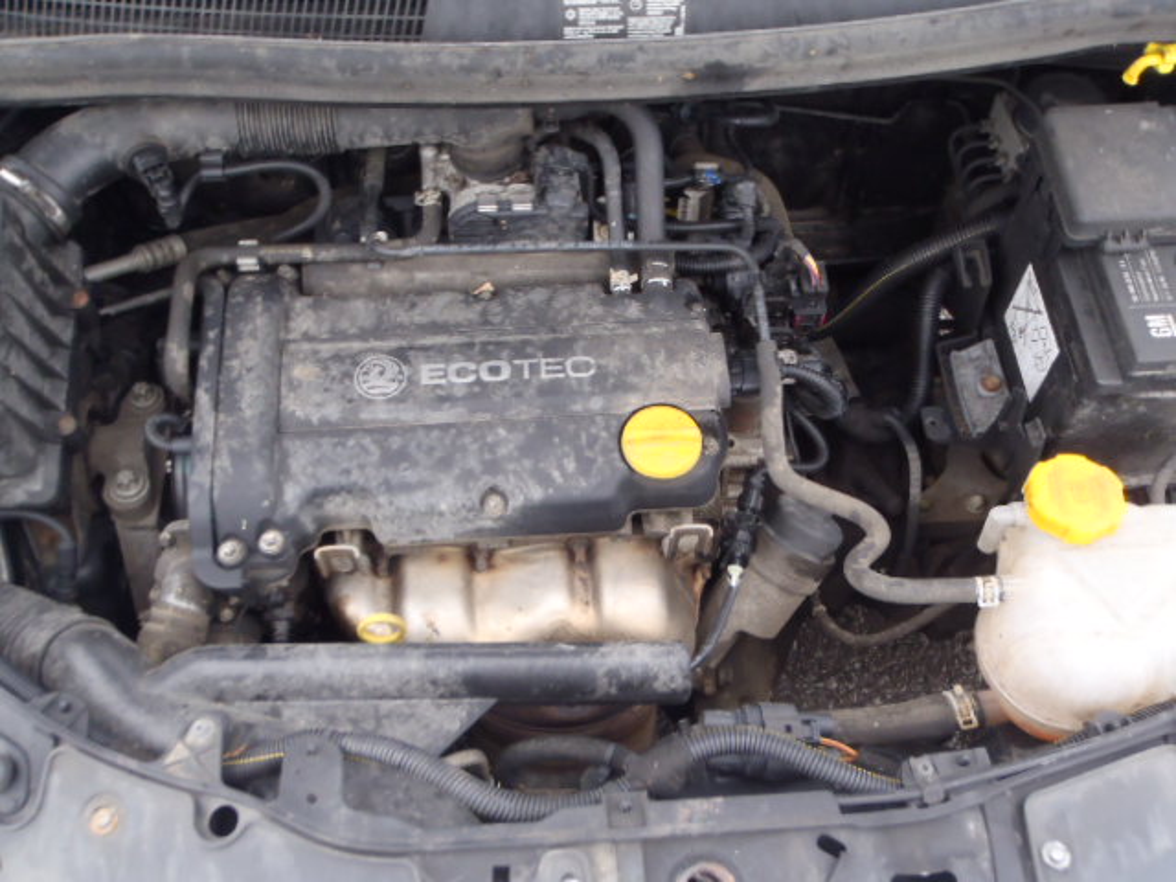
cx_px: 588
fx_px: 1223
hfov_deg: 51.4
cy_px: 441
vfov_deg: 39.7
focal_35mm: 36
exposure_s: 1/10
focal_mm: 6.53
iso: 200
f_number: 4.1
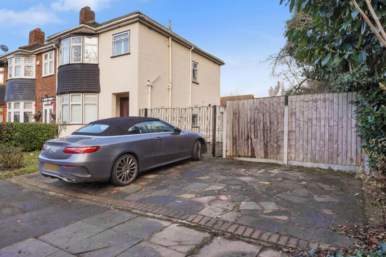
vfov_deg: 59.5
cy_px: 128
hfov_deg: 81.2
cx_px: 193
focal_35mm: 21
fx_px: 225
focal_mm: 14
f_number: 8
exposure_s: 1/80
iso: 200
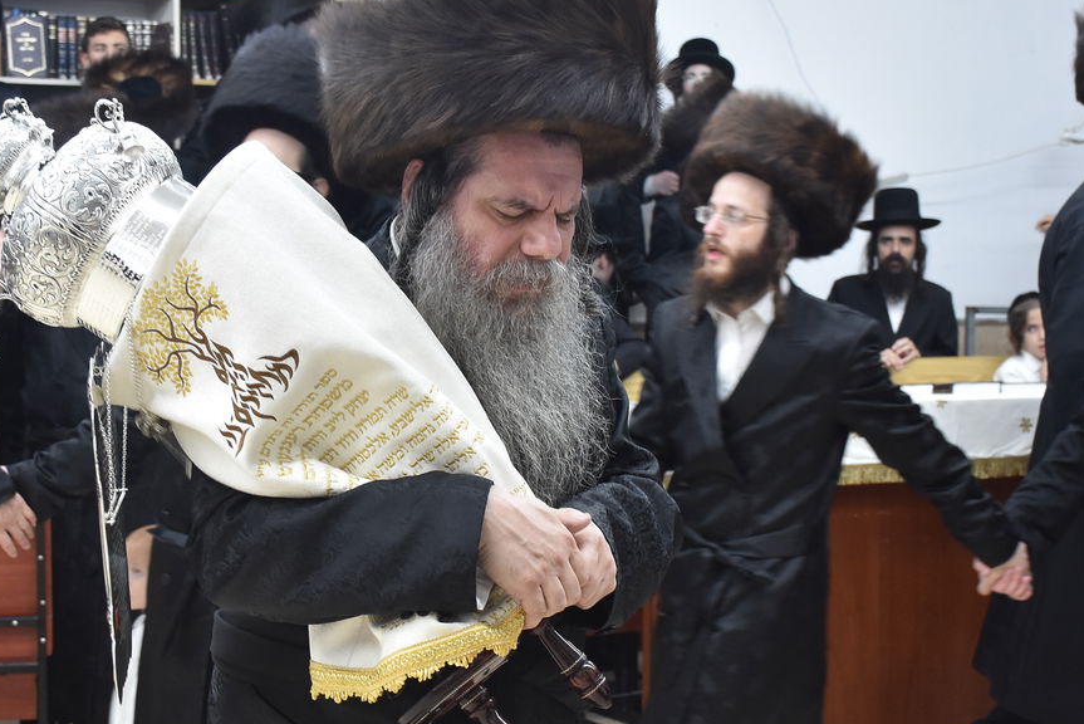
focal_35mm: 73
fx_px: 2199
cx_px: 460
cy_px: 356
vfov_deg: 18.7
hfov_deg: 27.7
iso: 1000
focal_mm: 30
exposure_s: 1/100
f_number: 5.6
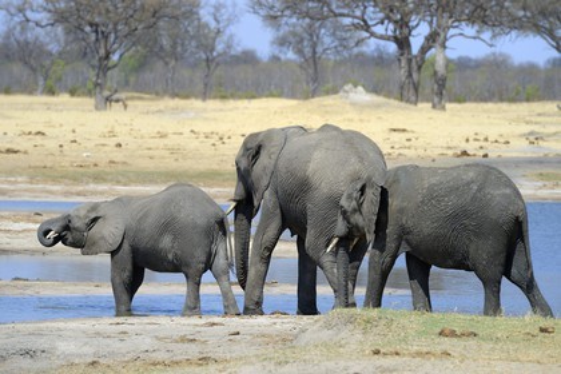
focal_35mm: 280
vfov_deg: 4.9
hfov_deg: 7.4
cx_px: 280
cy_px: 187
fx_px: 4363
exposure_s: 1/800
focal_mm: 280
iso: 400
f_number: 8
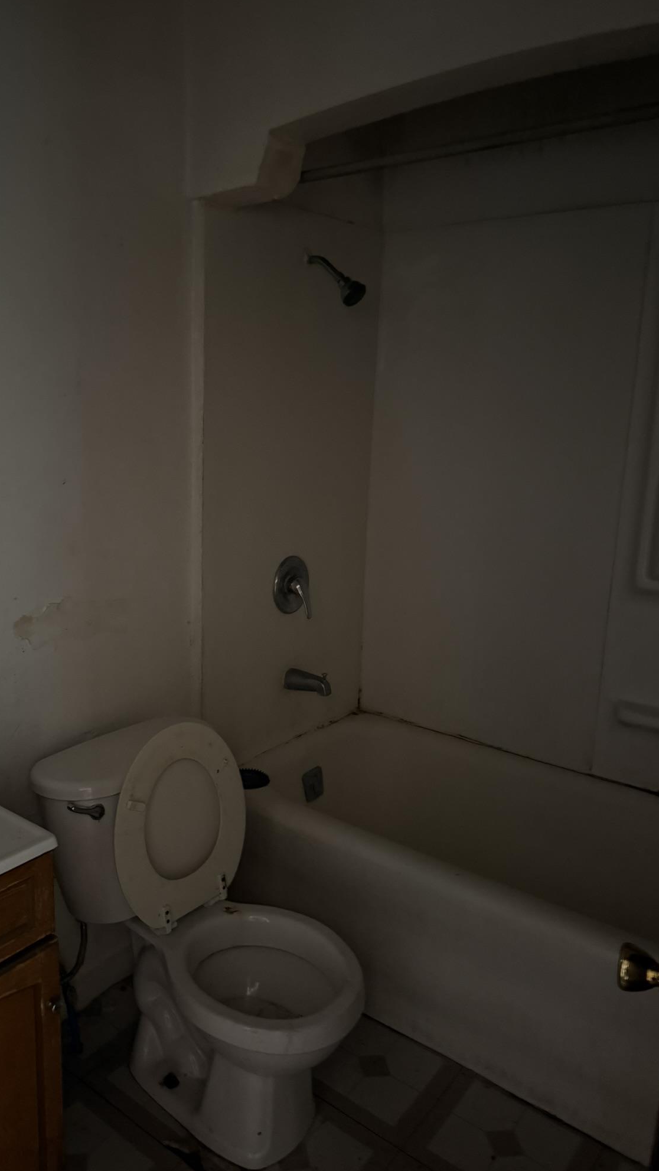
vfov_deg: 69.9
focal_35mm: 27
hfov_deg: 42.4
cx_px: 223
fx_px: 838
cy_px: 589
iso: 1600
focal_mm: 6.76
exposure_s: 1/15
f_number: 1.78
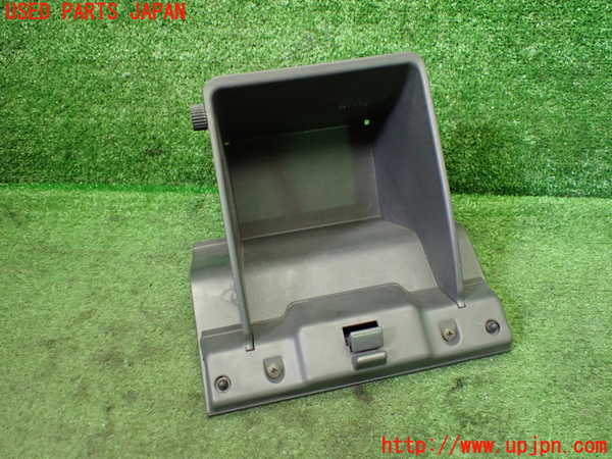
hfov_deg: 60.0
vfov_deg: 46.8
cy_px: 230
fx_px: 530
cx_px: 306
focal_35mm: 30
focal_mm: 5.4
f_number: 2.3
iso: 800
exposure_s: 1/100
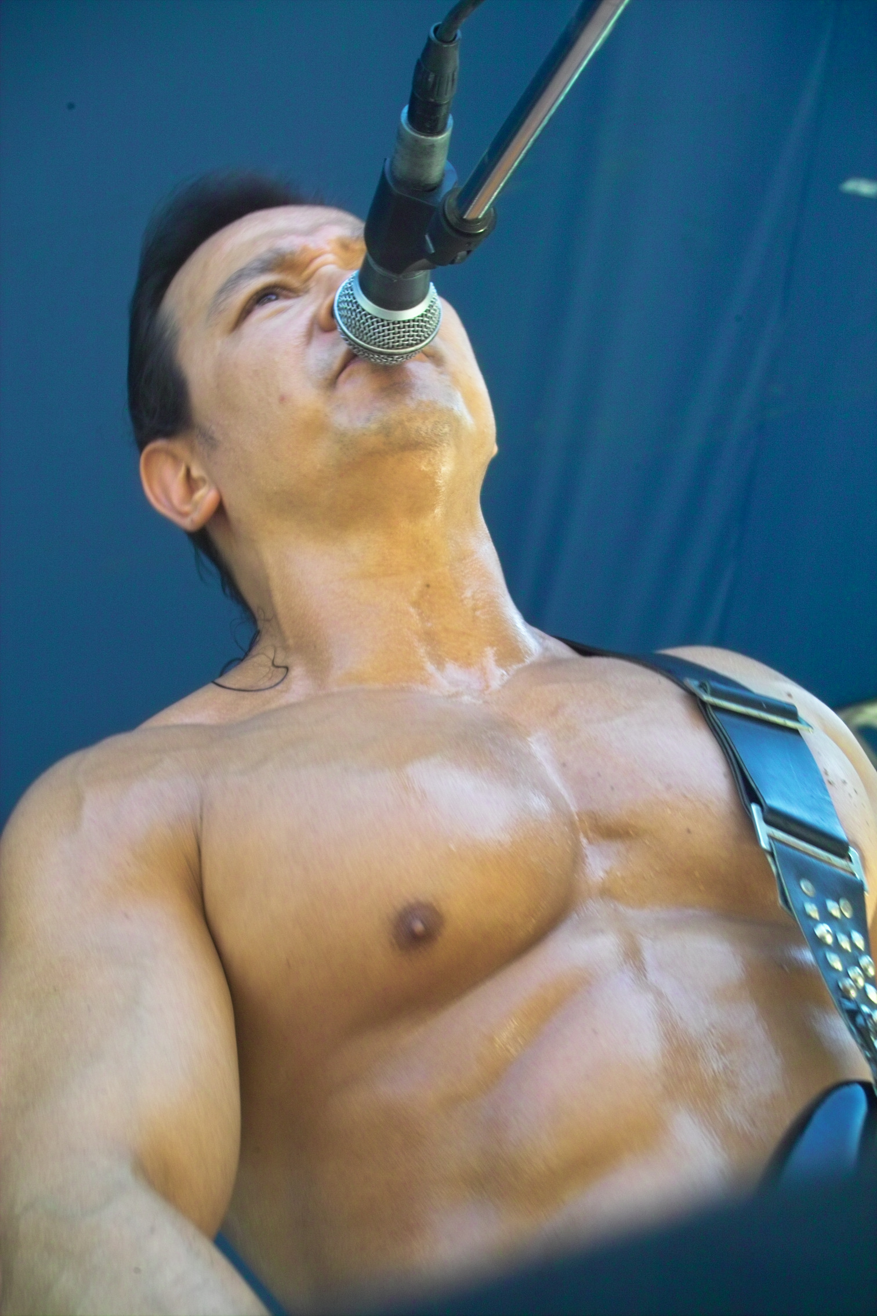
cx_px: 438
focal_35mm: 85
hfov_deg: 16.1
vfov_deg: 23.9
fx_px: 3106
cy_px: 658
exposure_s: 1/60
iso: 200
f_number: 6.7
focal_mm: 50
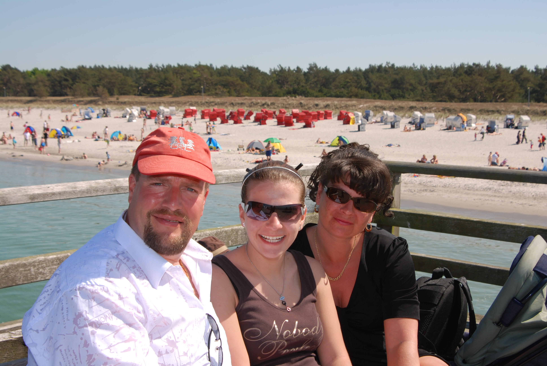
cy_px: 183
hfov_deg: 37.8
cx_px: 274
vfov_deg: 25.8
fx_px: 799
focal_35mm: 52
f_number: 10
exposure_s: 1/100
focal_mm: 35
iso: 100
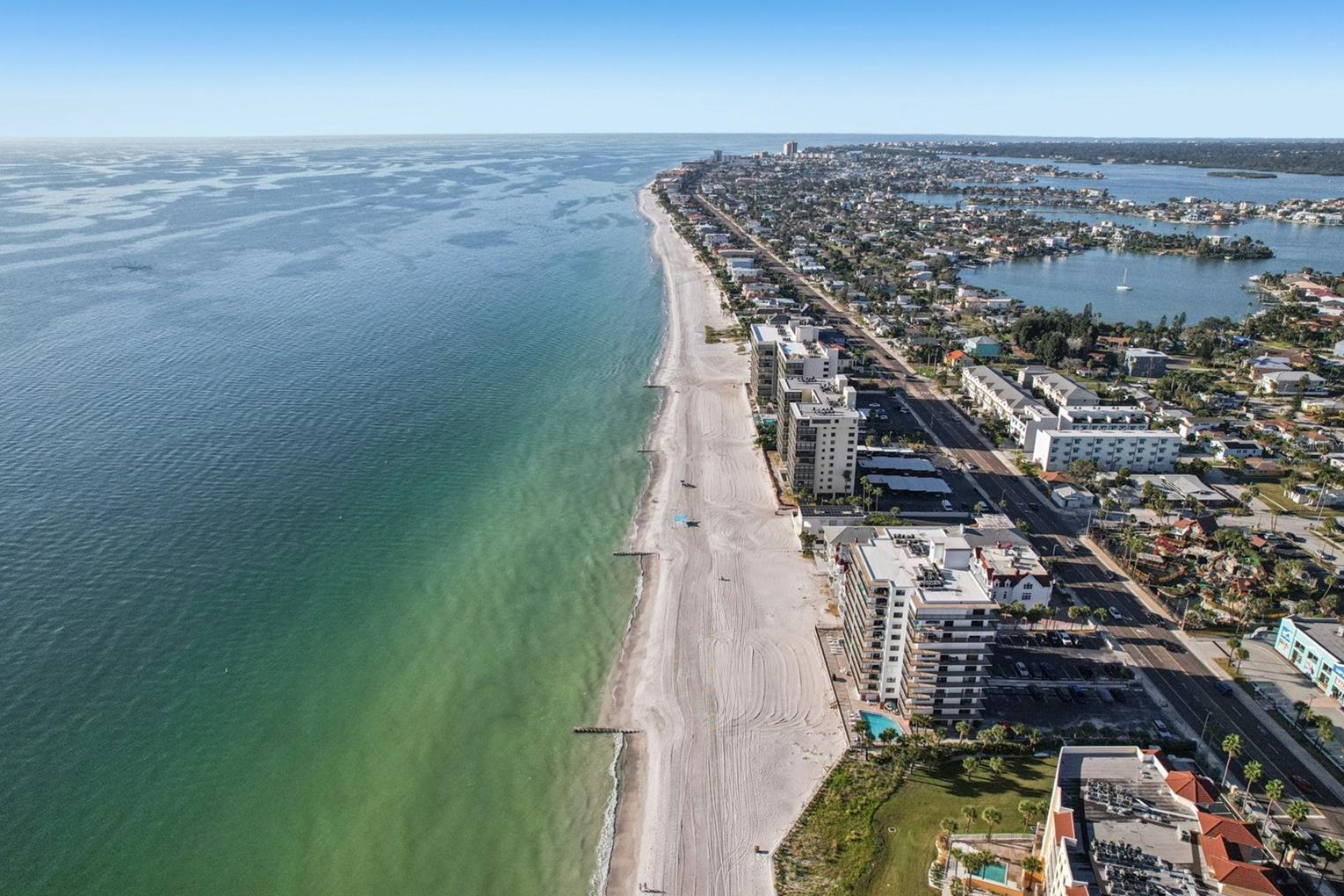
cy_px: 444
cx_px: 661
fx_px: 859
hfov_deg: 76.1
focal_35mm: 23
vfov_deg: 55.1
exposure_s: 1/2500
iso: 400
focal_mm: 8.4
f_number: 2.8
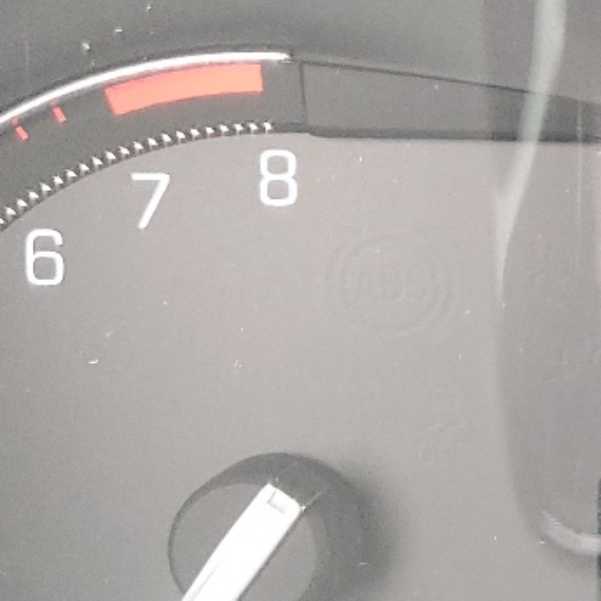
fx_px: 2102
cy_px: 274
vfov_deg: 16.3
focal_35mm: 107
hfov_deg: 13.7
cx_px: 1235
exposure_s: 1/60.2
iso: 176
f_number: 1.5
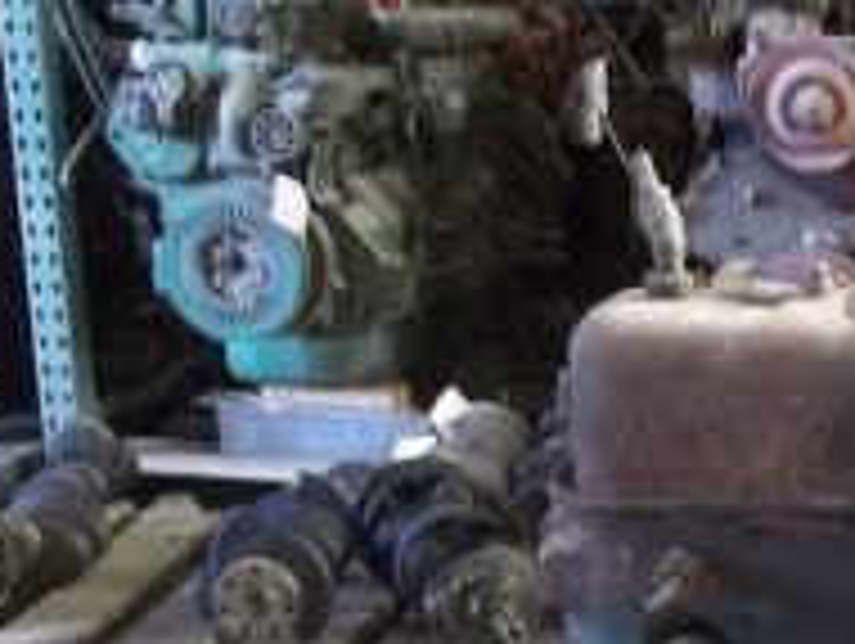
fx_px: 2498
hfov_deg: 18.2
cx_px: 1102
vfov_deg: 14.0
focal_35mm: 101
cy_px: 869
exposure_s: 1/8
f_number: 2.9
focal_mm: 5.7
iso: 160
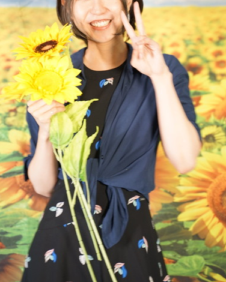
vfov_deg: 20.8
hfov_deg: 16.7
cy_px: 104
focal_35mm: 92
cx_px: 127
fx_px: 769
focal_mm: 72
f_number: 2.8
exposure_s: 1/30
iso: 640
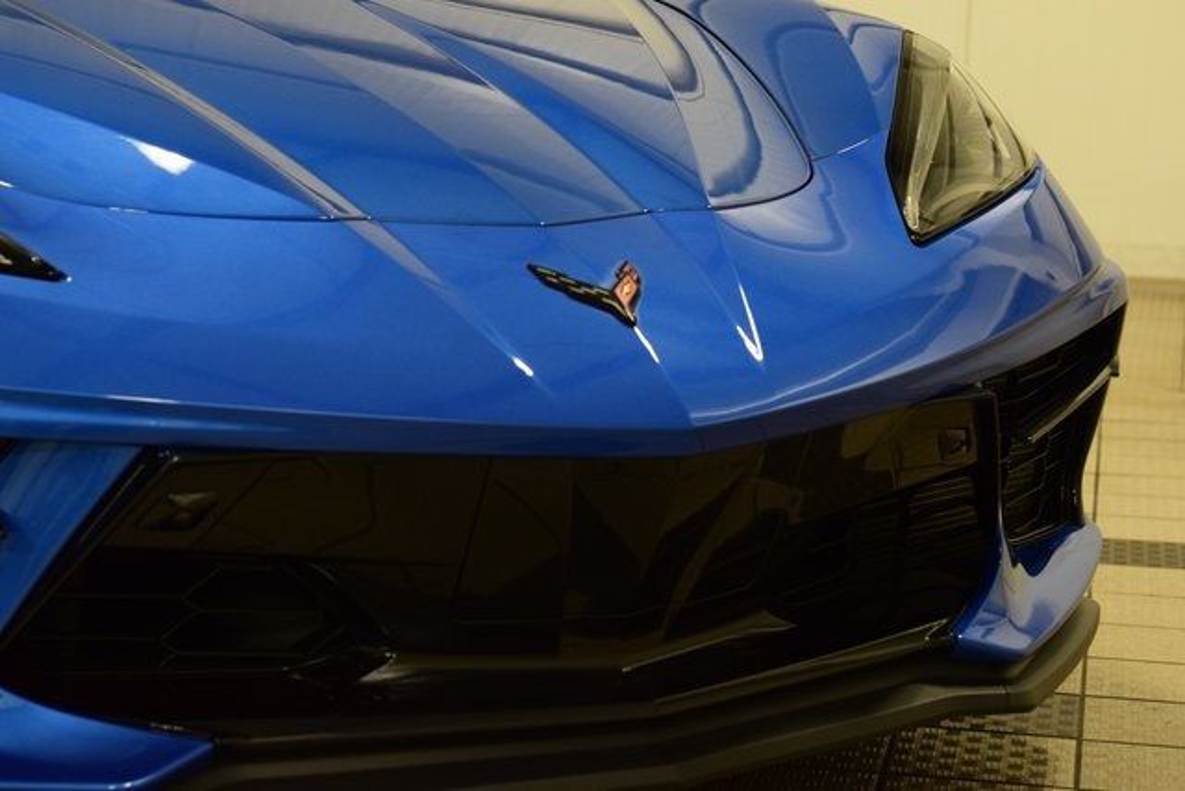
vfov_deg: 16.3
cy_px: 396
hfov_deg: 24.2
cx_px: 592
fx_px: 2765
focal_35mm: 84
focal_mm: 56
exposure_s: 1/125
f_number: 4.5
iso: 1600
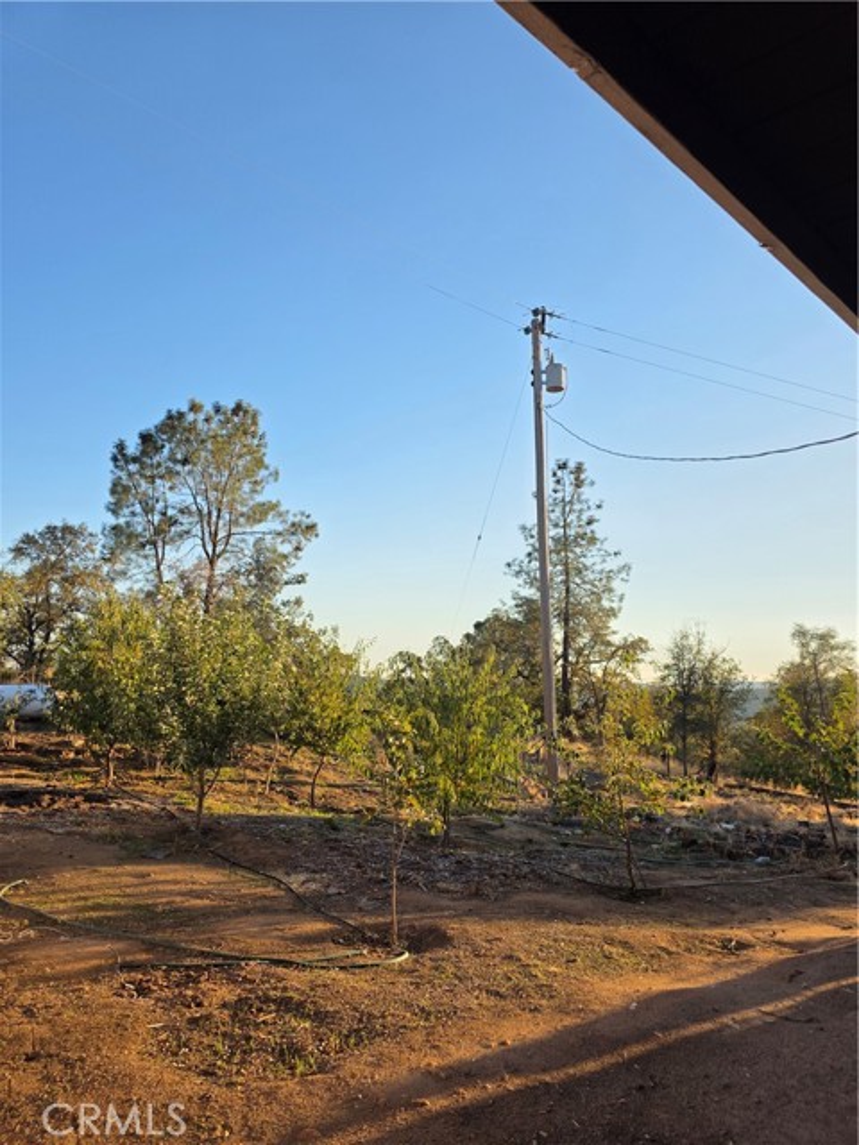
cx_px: 430
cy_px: 572
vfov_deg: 73.9
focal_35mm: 23
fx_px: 761
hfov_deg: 58.9
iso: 80
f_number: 1.7
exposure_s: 1/2404
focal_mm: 6.3
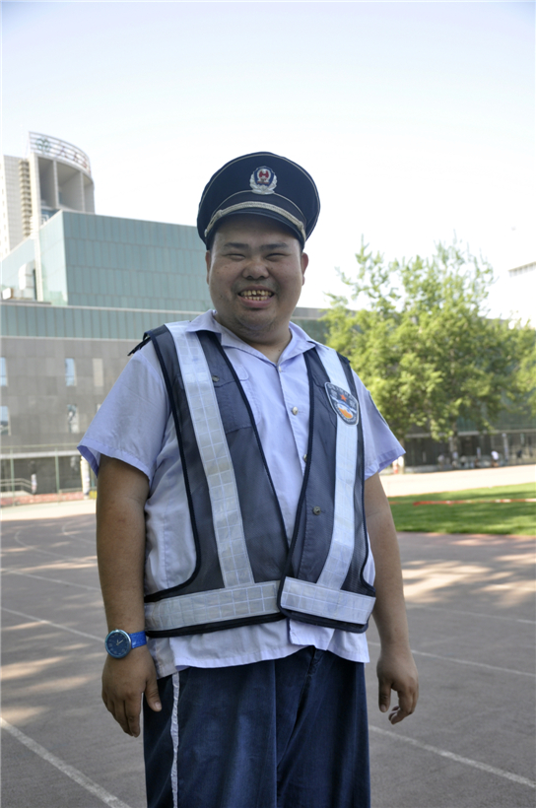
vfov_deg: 51.4
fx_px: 840
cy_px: 404
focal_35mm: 38
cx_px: 268
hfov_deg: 35.4
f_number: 5
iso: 200
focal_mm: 25
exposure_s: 1/200
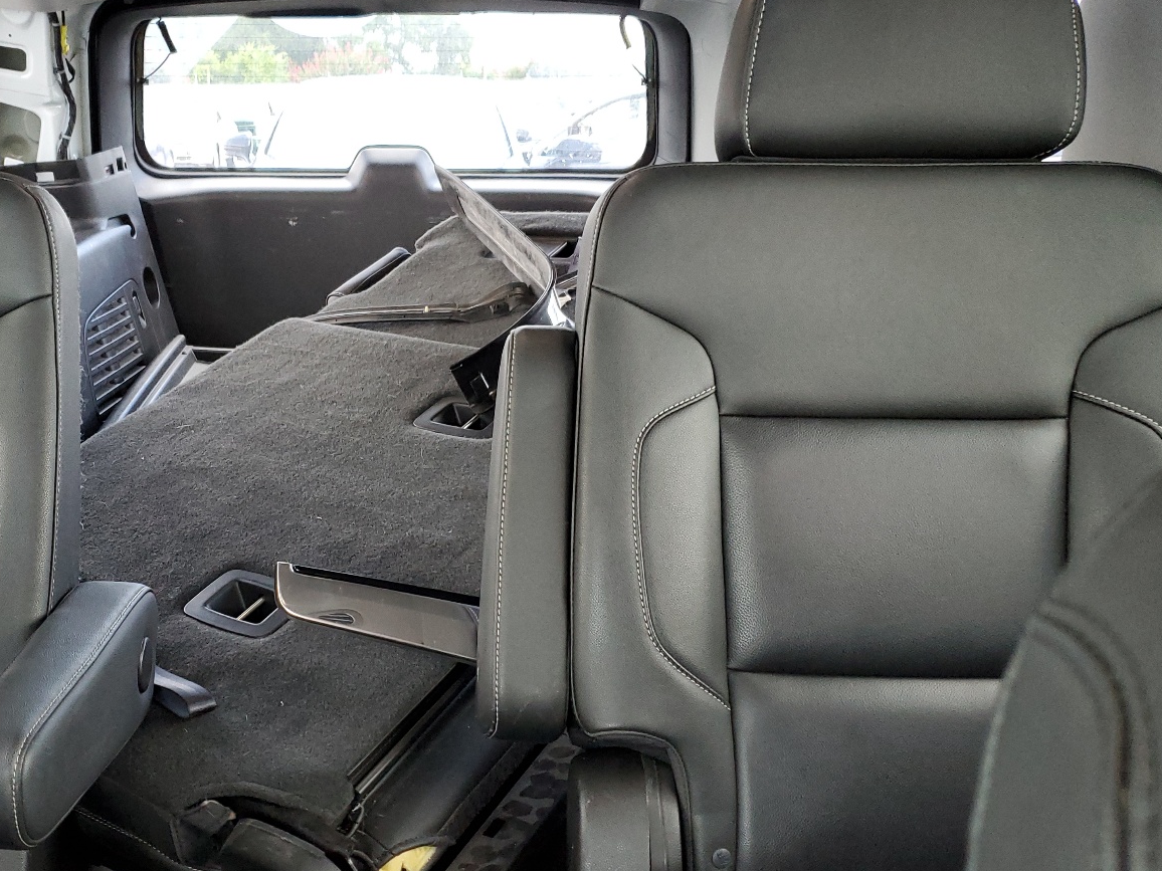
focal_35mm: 36
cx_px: 383
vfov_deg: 39.7
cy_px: 451
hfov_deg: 50.4
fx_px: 1208
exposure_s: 1/60.2
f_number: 1.5
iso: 170
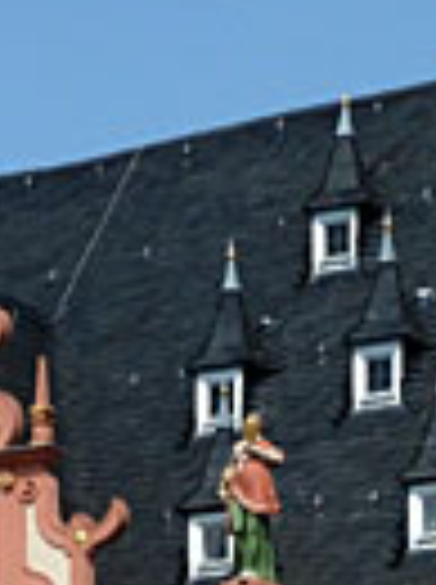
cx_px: 148
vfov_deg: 9.6
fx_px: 3269
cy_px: 1143
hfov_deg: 7.6
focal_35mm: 194
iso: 80
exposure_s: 1/500
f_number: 5.6
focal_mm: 6.9
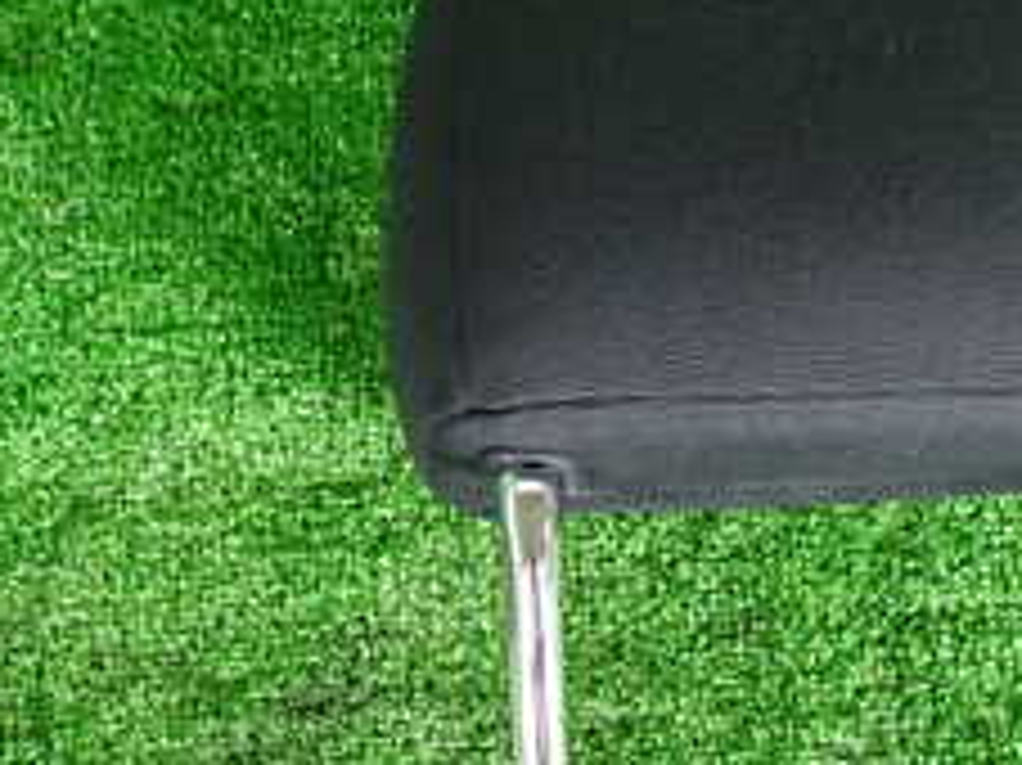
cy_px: 526
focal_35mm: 66
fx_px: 1948
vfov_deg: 22.1
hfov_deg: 29.1
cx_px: 720
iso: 250
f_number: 2
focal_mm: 4.5
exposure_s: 1/30
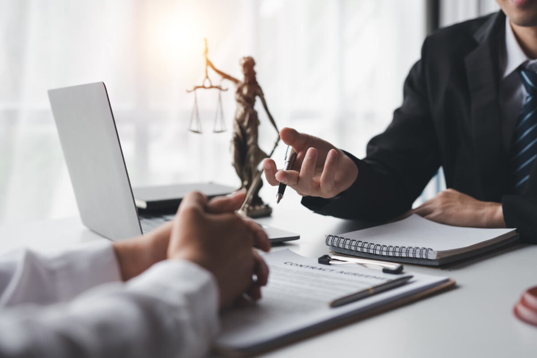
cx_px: 268
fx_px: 746
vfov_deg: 27.0
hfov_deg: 39.6
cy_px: 179
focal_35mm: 50
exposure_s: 1/160
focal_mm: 50
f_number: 2.8
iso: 250
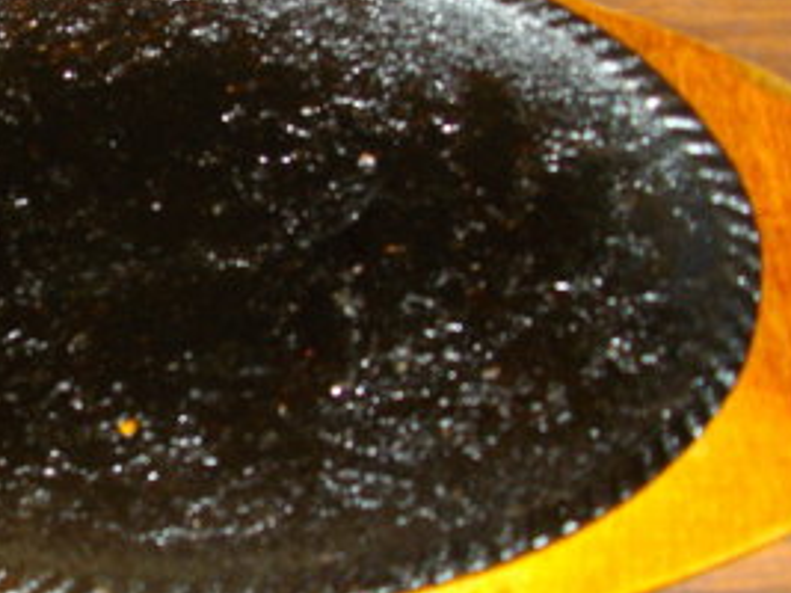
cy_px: 206
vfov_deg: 25.1
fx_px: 1325
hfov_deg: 31.9
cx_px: 104
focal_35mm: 58
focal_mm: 5.7
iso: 200
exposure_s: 1/50
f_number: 2.9
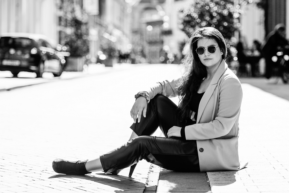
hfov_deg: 20.4
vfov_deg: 13.7
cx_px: 144
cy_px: 96
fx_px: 803
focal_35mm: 100
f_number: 3.2
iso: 100
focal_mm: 100
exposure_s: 1/1250
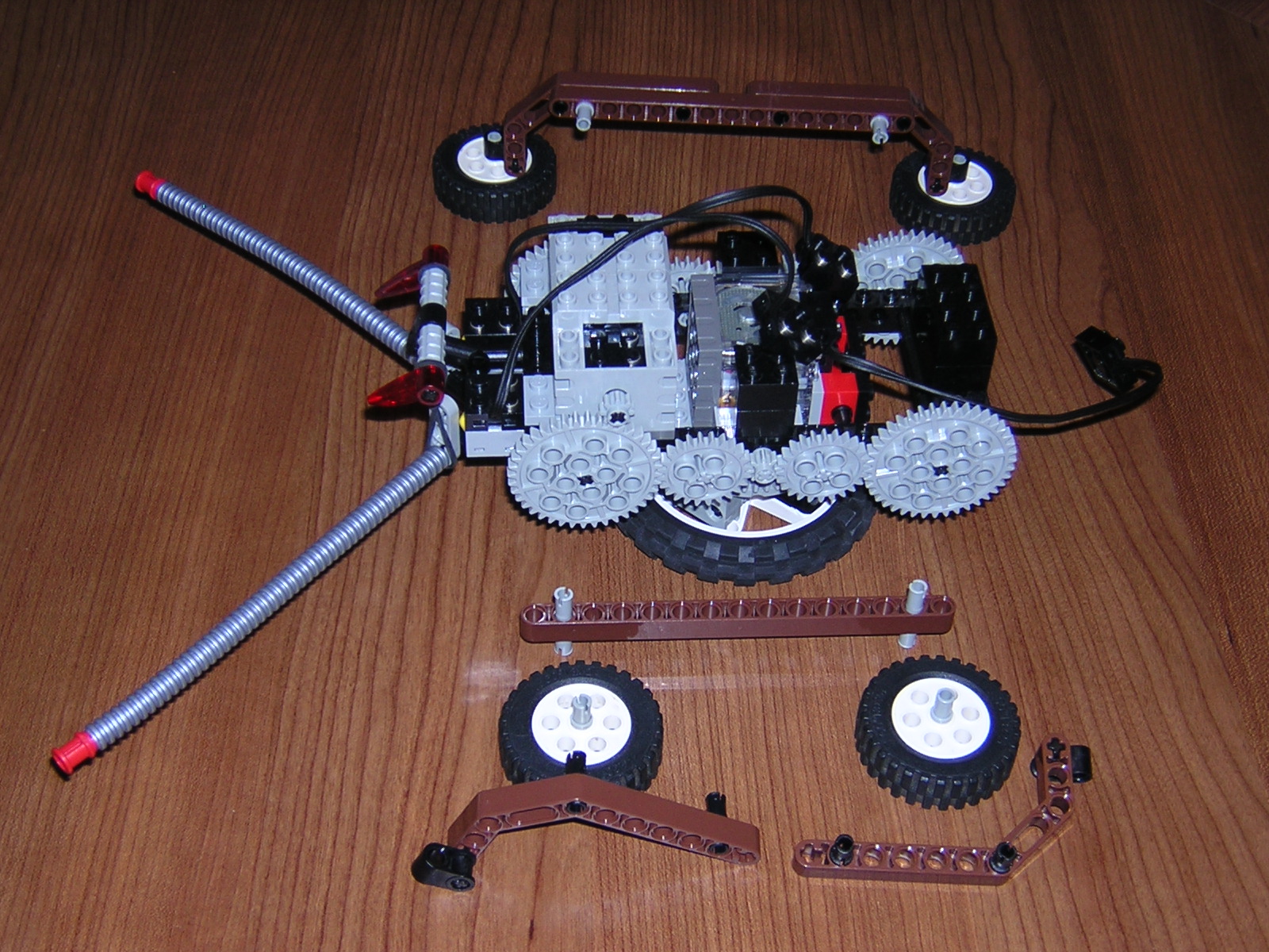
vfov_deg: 28.6
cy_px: 476
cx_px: 634
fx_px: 1870
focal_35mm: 51
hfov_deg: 37.5
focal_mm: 6.6
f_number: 3.1
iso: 100
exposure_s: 1/60.1
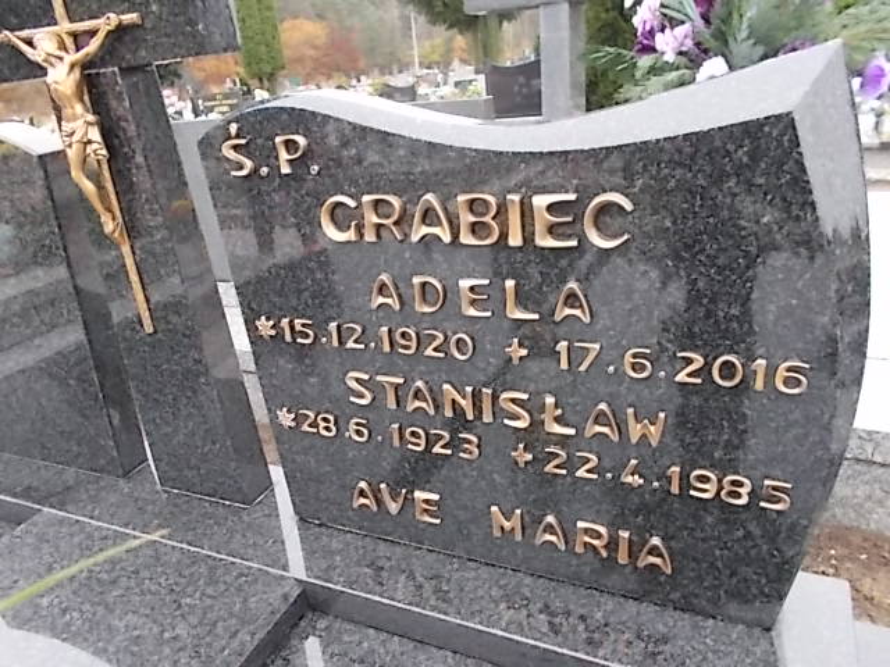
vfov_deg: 53.1
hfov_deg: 67.3
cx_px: 445
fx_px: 668
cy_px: 334
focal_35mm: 26
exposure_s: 1/20
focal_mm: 4.6
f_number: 3.2
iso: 200
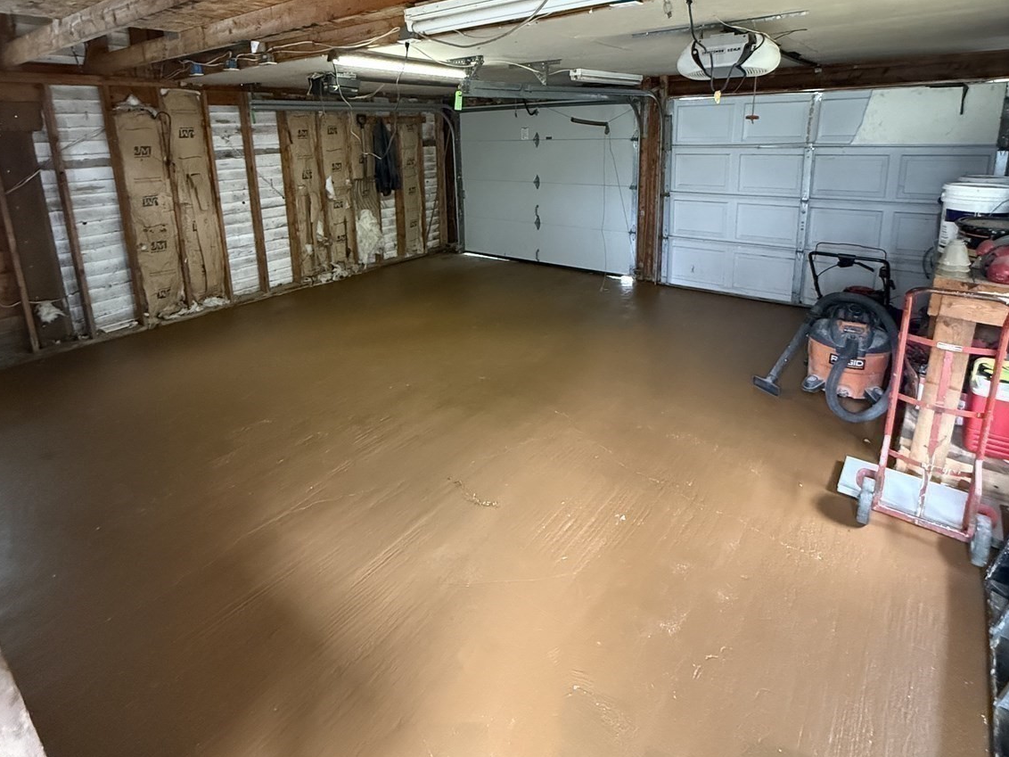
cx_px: 504
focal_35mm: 19
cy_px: 253
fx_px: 554
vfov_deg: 66.8
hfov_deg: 84.7
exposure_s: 1/60
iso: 1250
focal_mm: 2.22
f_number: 2.2
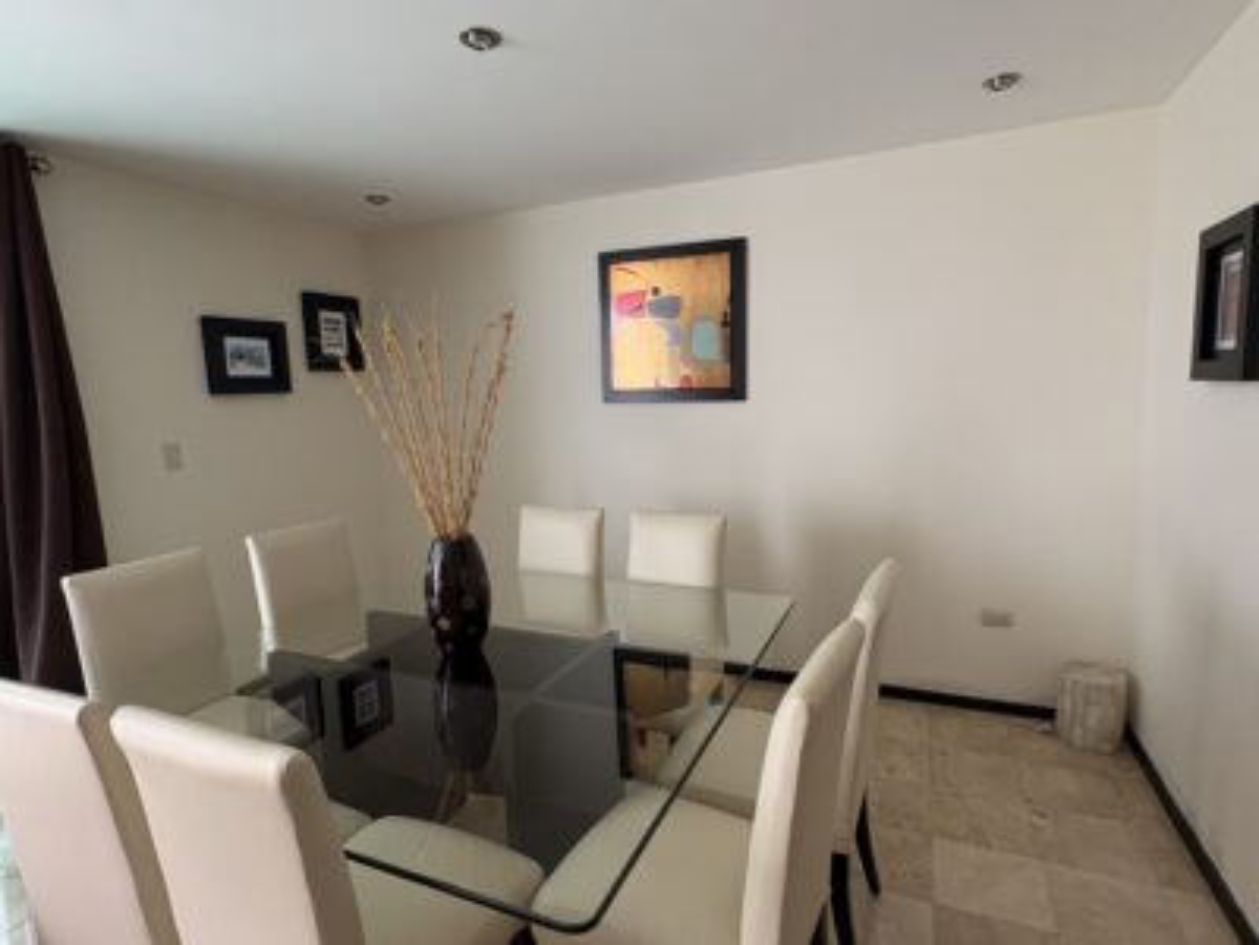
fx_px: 509
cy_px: 472
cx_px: 630
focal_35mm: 14
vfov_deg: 85.7
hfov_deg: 102.1
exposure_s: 1/99
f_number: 2.2
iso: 200
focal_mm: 2.22
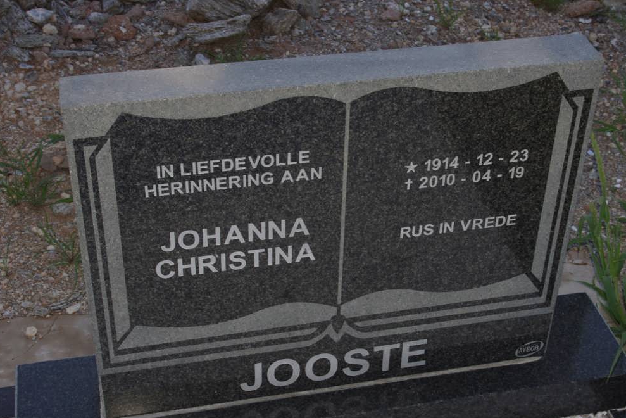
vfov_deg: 21.6
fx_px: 1096
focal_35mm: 63
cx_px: 341
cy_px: 242
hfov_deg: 31.9
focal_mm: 35
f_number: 11
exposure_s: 1/60
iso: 200
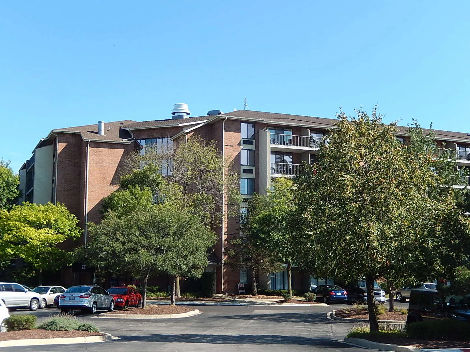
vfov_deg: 28.6
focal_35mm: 51
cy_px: 176
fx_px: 692
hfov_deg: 37.5
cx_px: 235
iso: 125
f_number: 4.5
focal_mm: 9.2
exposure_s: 1/500
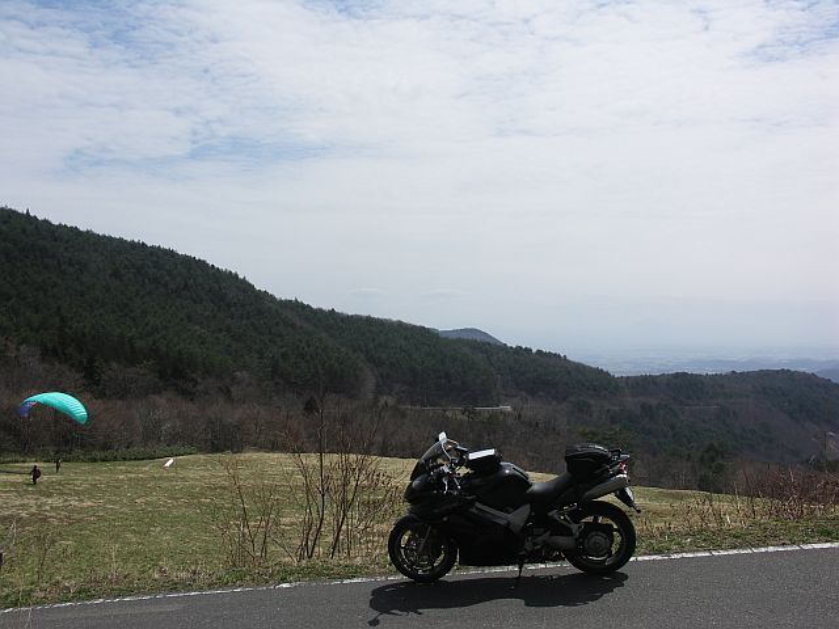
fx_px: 921
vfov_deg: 37.7
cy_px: 314
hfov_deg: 49.0
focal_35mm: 38
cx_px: 420
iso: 50
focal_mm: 9.8
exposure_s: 1/400
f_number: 6.3
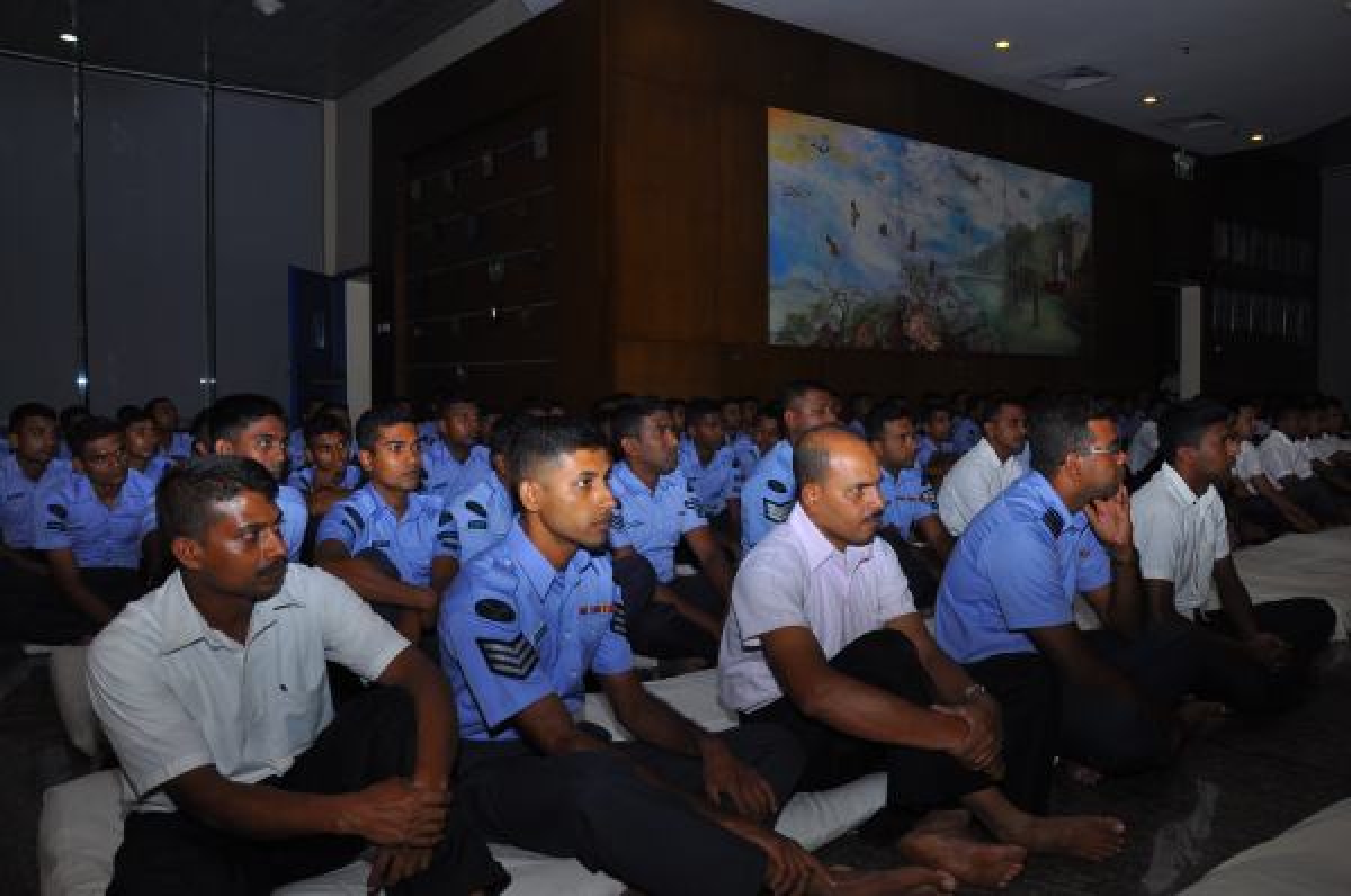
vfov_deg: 47.8
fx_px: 1012
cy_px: 448
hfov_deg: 67.5
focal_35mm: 27
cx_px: 676
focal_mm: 18
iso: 400
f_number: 7.1
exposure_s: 1/160
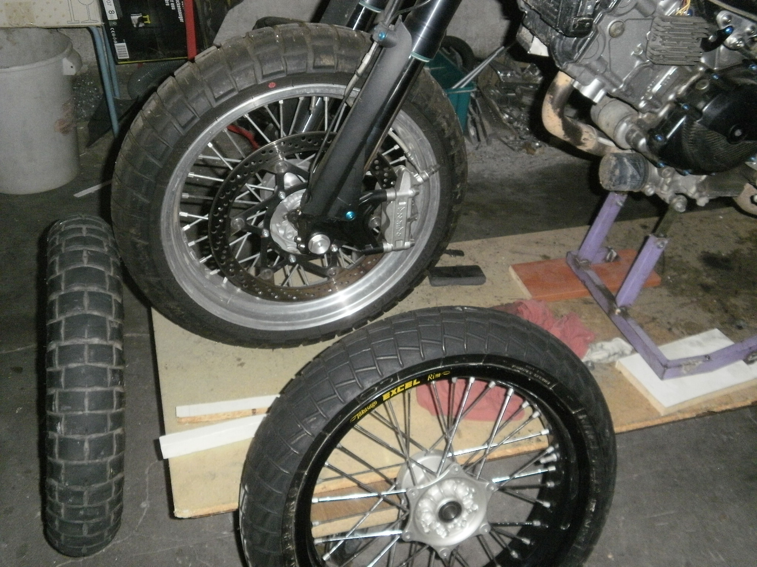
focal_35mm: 37
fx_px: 809
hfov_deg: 50.1
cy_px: 284
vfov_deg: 38.7
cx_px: 378
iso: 400
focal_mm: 6.51
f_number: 3.1
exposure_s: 1/250
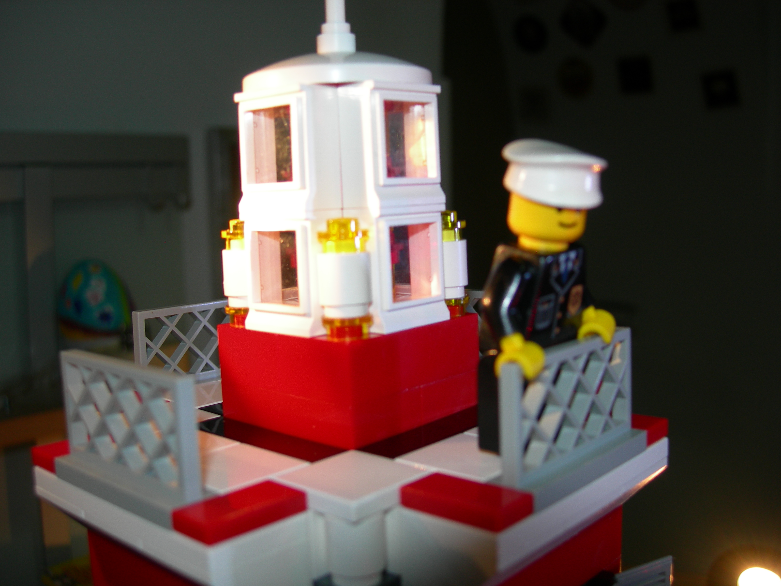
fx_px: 857
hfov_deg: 49.0
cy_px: 293
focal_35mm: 38
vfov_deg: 37.7
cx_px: 390
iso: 50
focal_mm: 7.8
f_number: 2.8
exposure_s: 1/30
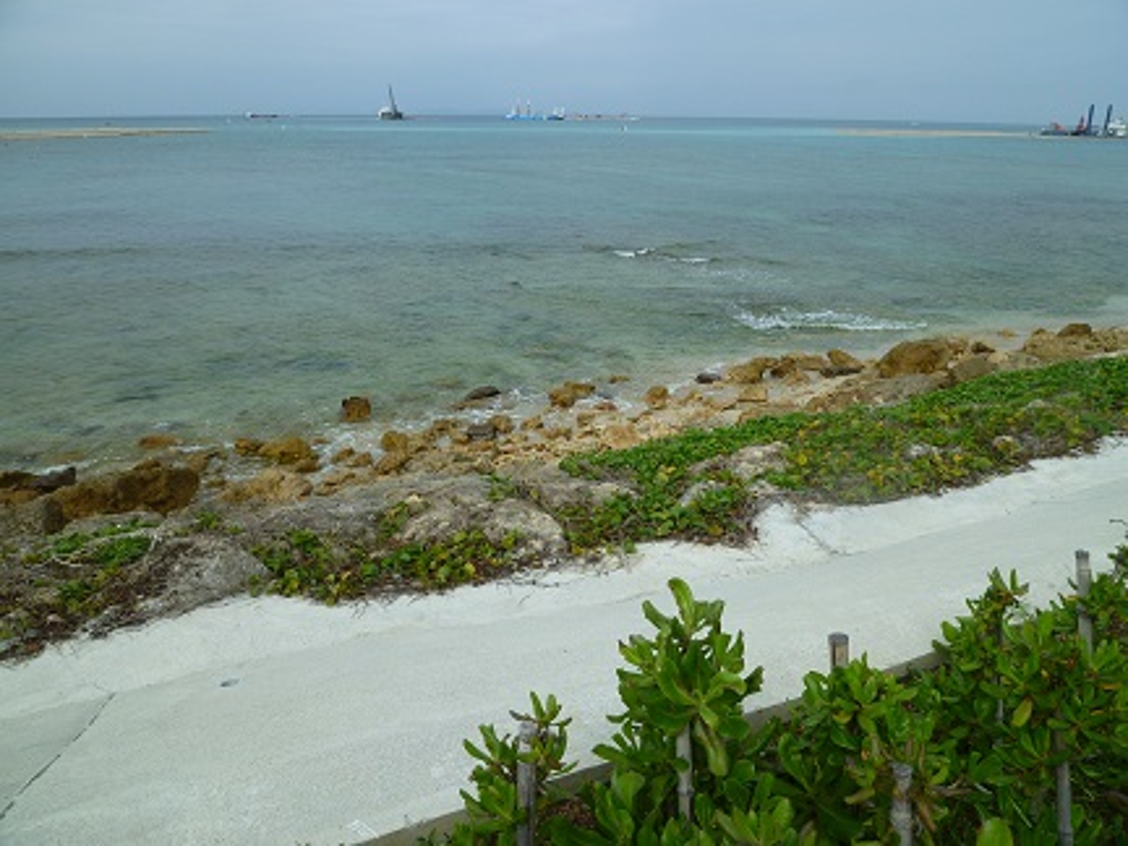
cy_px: 423
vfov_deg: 54.9
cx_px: 564
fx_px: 815
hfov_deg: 69.4
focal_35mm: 25
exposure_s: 1/400
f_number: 5
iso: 80
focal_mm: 4.5
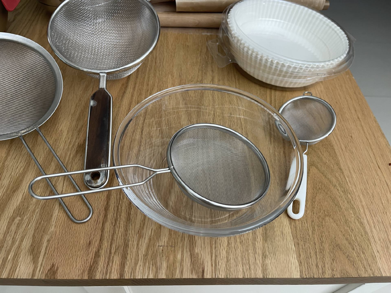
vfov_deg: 53.1
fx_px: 294
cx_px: 196
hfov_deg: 67.3
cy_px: 146
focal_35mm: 26
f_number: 1.6
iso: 125
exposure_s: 1/60
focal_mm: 5.1
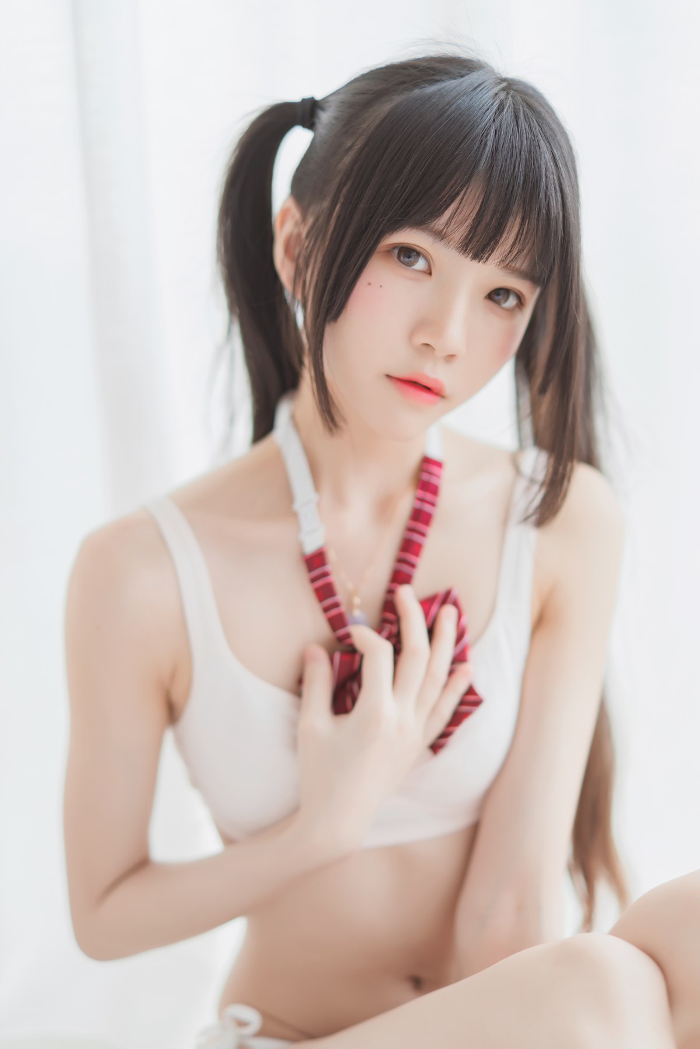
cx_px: 350
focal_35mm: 50
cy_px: 524
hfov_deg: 27.0
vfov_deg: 39.6
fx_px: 1458
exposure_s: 1/200
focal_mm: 50
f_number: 1.4
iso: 125
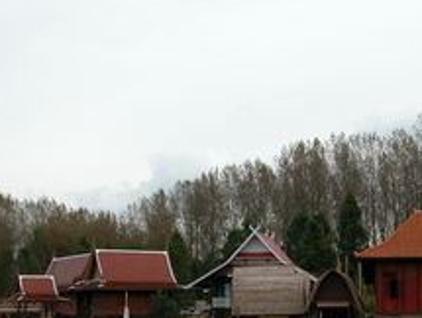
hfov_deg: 21.5
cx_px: 194
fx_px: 1111
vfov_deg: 16.1
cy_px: 269
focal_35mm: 91
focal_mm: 12.7
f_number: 5.4
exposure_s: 1/155
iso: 100
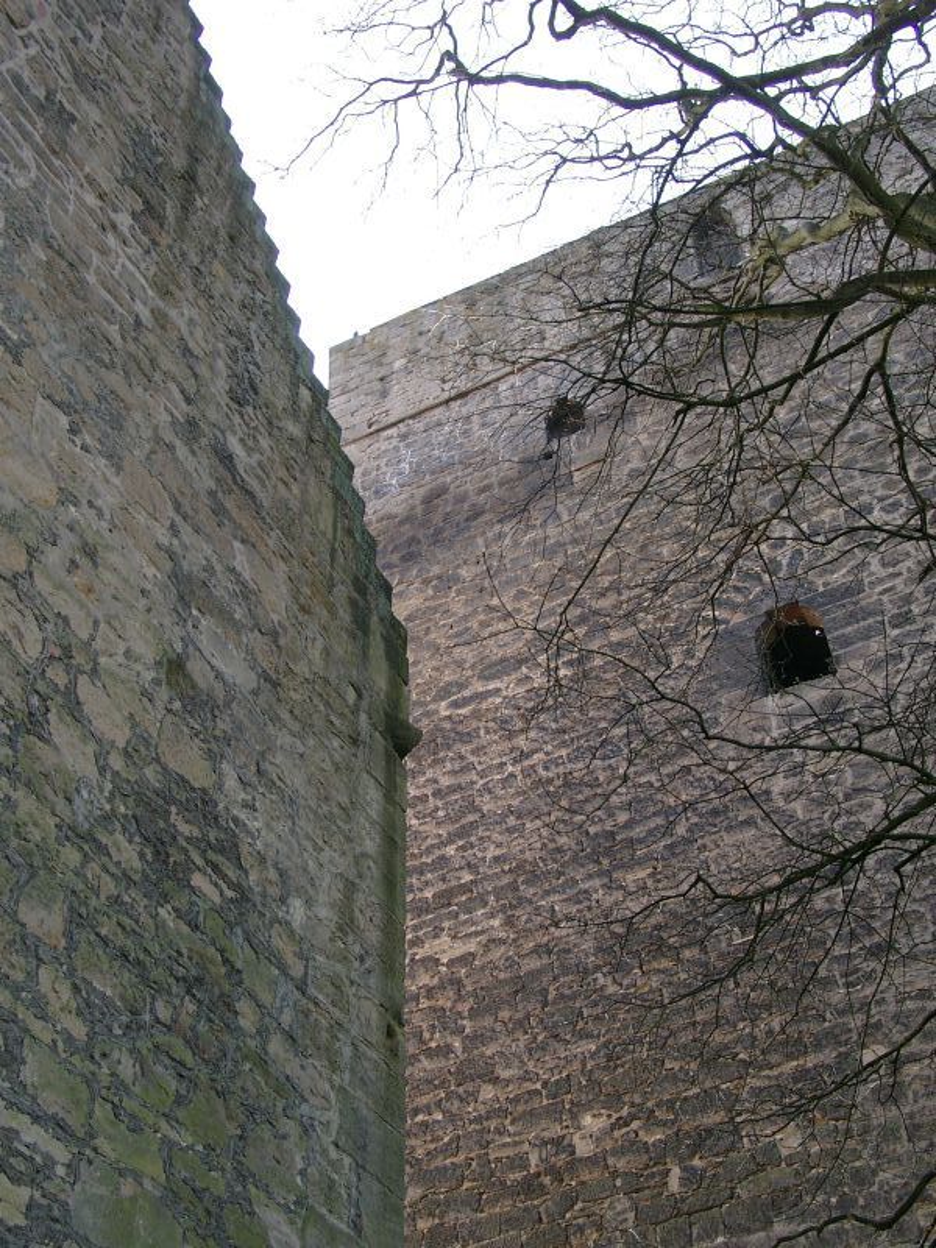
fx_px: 1803
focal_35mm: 50
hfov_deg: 29.1
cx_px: 468
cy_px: 624
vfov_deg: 38.2
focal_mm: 10.4
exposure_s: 1/78.6
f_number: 4
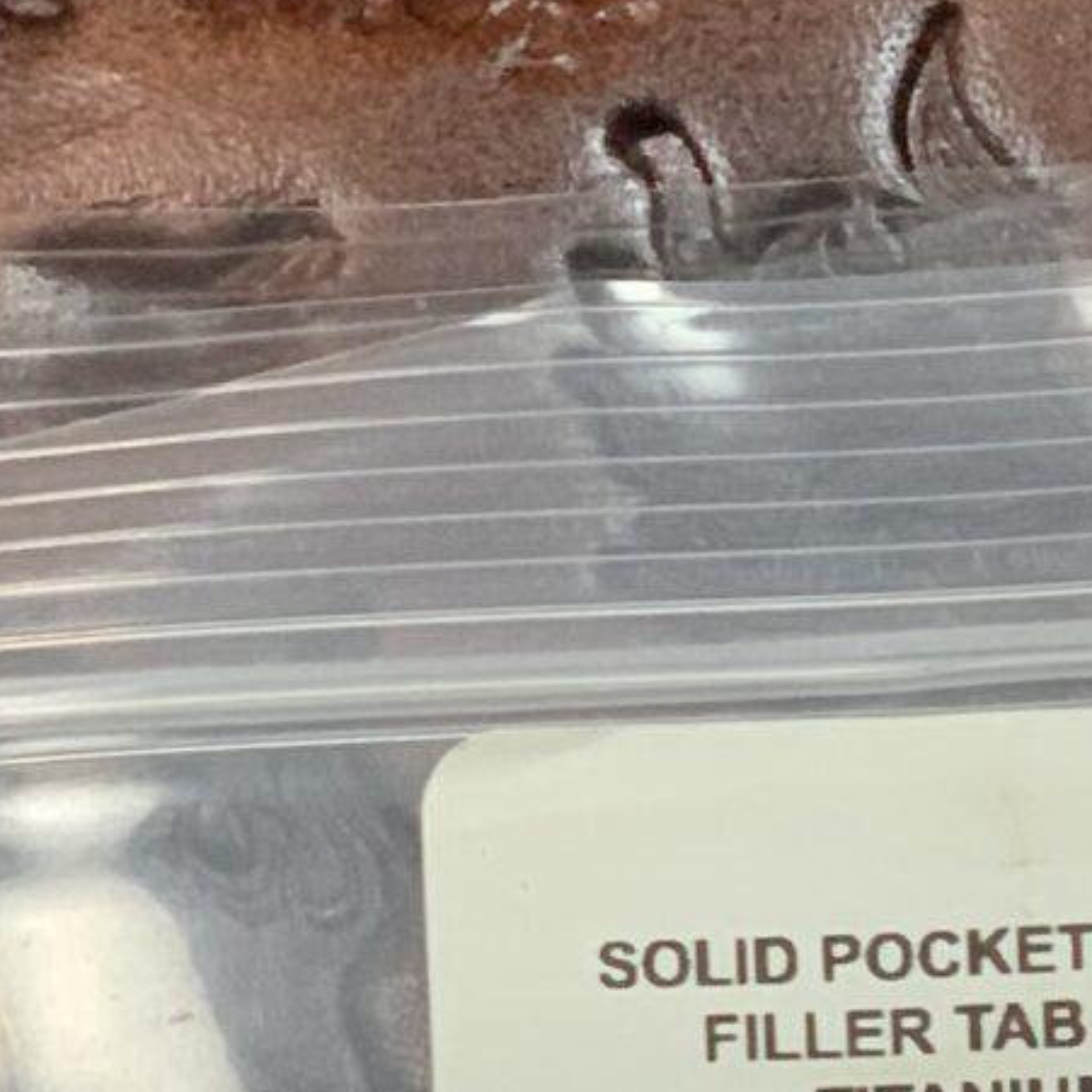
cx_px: 1063
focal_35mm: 261
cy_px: 2191
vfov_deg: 6.5
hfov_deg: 6.7
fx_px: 9315
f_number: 2.4
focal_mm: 6
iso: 125
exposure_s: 1/67
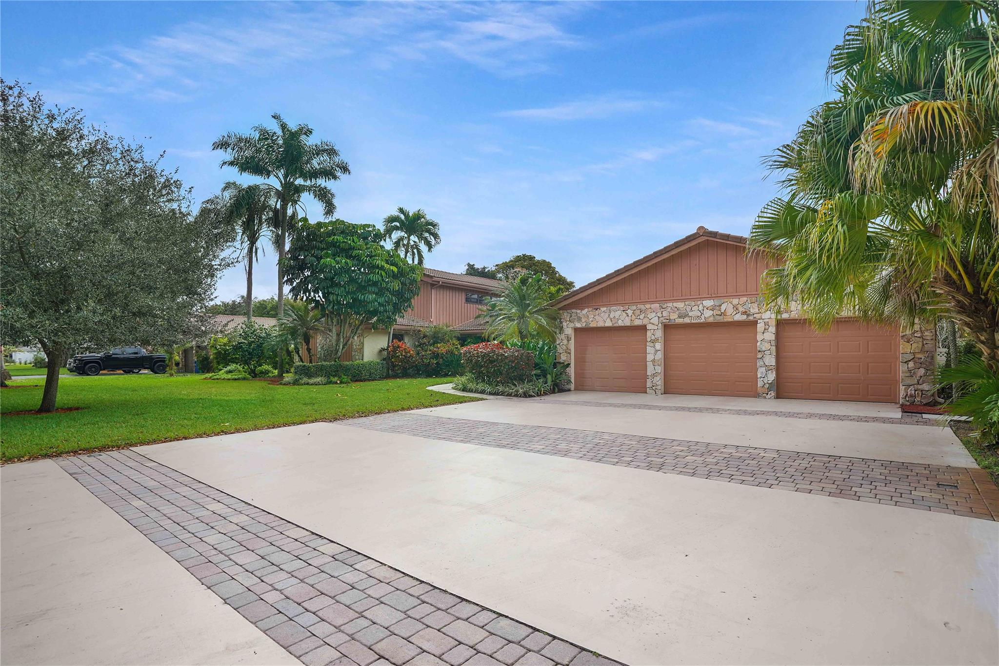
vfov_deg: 73.8
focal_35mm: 16
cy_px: 333
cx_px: 500
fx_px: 444
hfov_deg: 96.7
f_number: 4.5
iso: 100
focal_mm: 16
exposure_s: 1/320
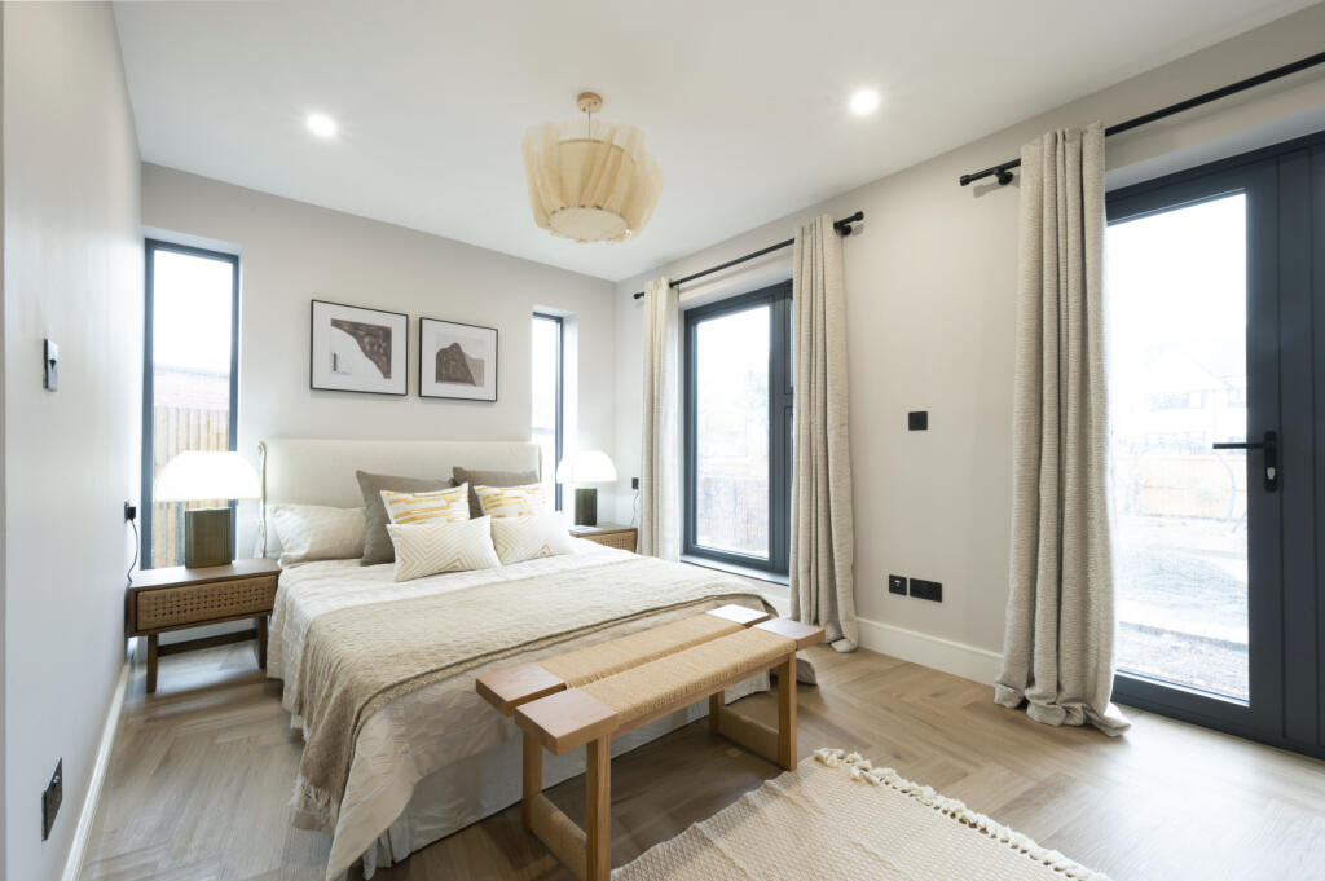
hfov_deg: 104.3
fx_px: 515
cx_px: 662
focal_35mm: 14
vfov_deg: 81.1
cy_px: 440
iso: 200
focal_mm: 14
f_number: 16
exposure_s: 1.3
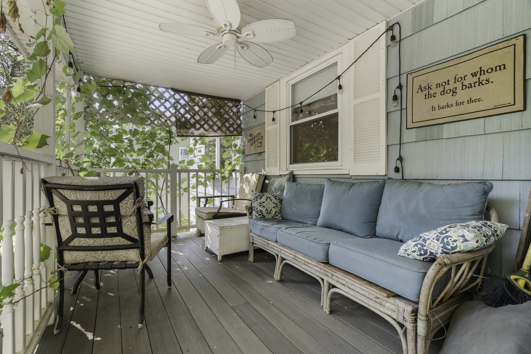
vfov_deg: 73.7
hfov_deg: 96.7
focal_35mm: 16
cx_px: 266
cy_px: 177
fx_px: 236
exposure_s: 2.5
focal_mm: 16
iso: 200
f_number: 8
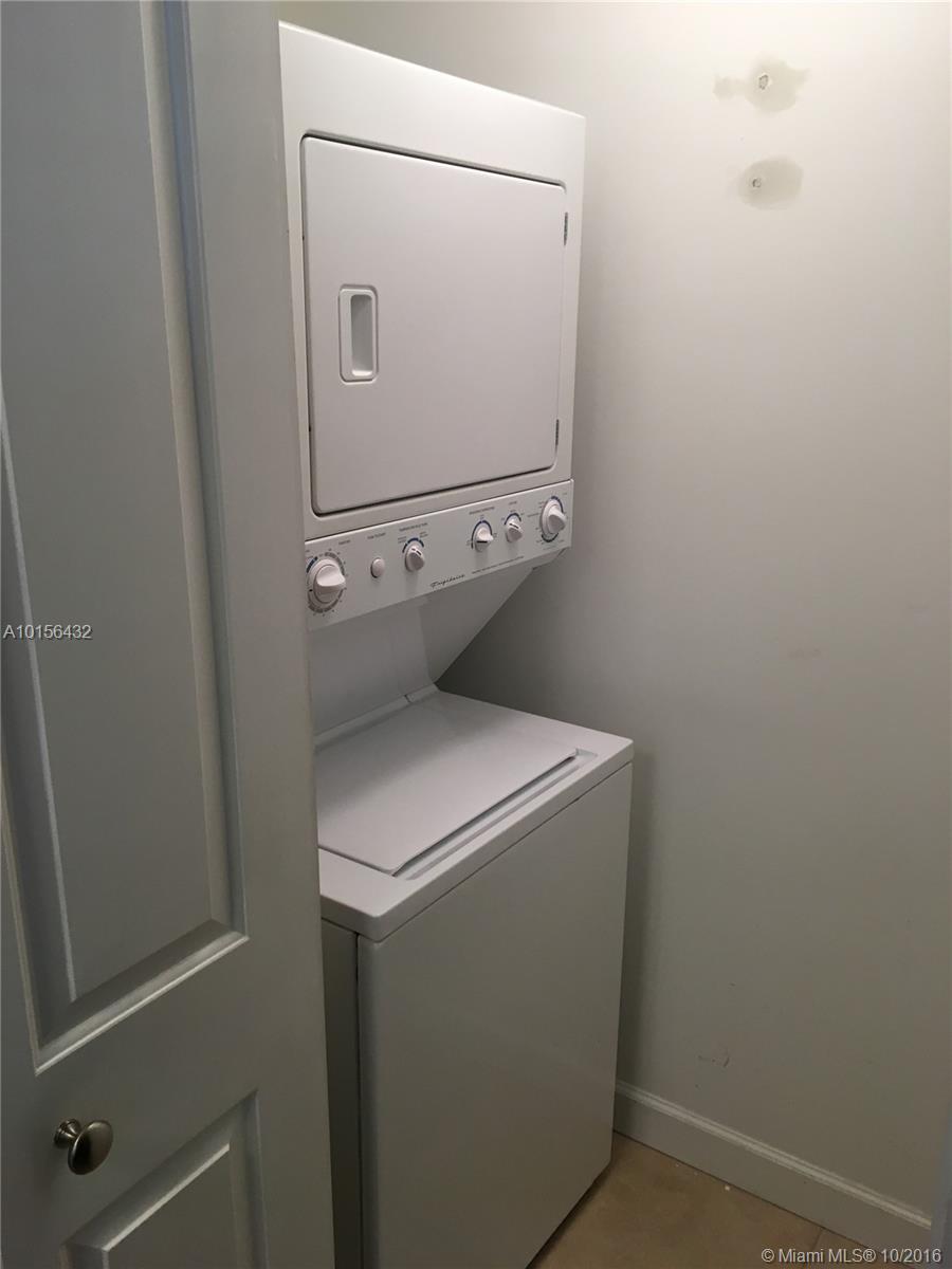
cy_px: 634
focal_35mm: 29
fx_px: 1063
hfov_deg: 48.2
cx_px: 476
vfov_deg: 61.7
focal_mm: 4.15
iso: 50
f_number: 2.2
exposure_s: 1/30
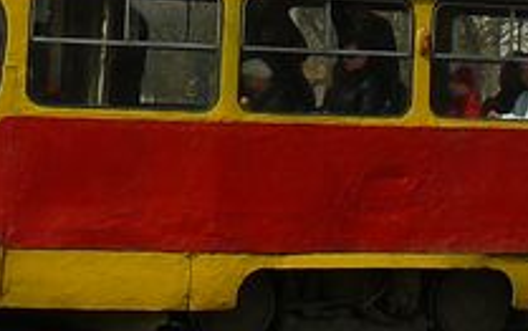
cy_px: -475
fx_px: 2693
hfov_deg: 11.1
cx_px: 465
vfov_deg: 6.7
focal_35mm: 187
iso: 100
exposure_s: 1/1300
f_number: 4
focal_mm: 6
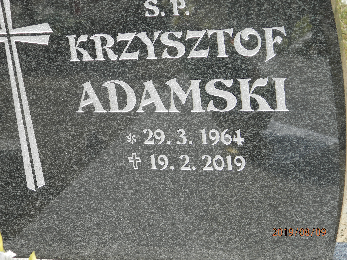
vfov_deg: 18.0
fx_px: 822
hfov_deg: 23.8
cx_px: 174
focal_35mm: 82
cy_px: 130
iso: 80
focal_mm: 14.6
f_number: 4.2
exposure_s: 1/320
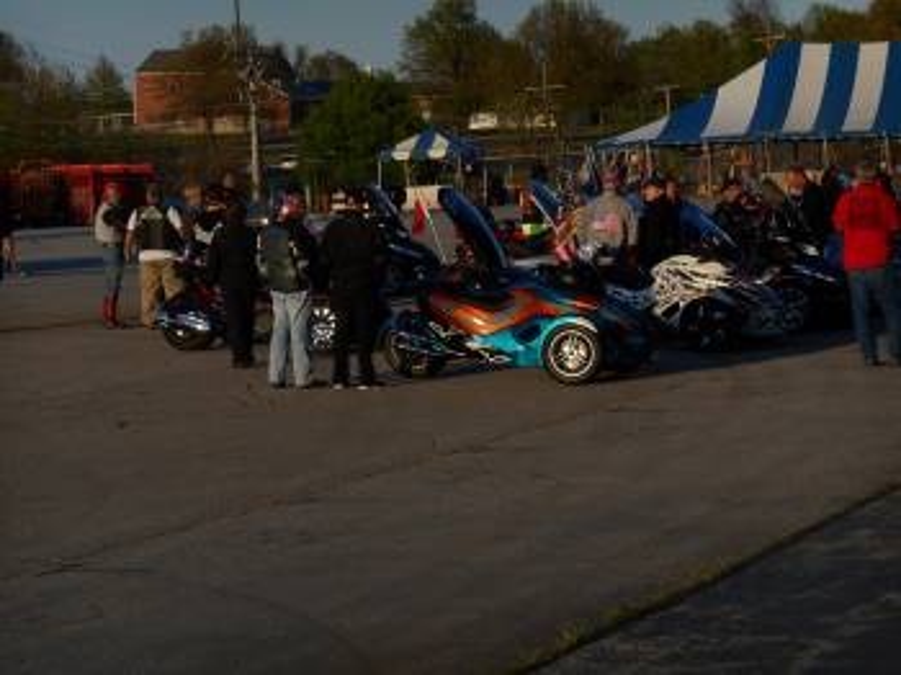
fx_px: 3147
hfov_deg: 16.3
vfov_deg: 12.2
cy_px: 338
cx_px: 450
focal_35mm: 121
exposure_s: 1/400
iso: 80
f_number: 5.4
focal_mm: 21.5
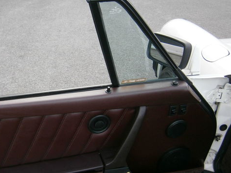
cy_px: 107
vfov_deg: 34.2
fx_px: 280
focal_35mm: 42
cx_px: 79
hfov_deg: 44.2
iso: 160
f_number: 2.8
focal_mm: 4.7
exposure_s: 1/250
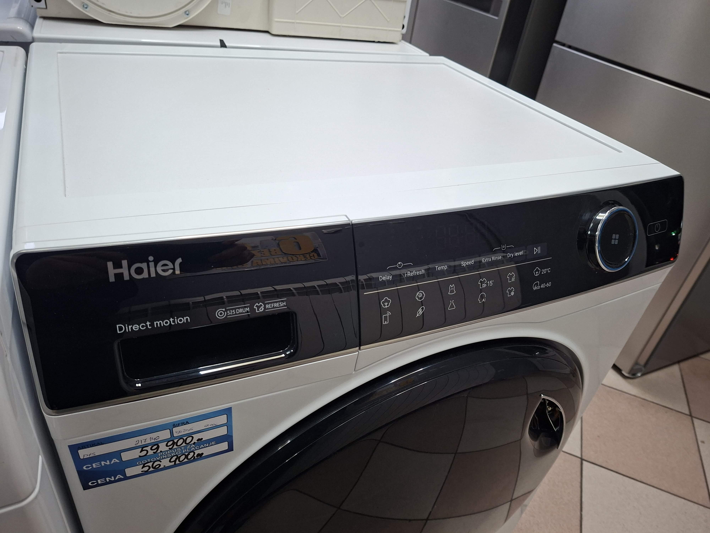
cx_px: 355
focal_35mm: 23
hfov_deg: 73.9
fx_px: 472
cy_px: 266
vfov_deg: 58.9
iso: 200
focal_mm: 5.54
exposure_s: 1/50
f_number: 1.8
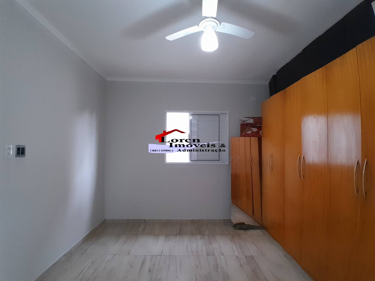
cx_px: 188
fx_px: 184
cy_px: 140
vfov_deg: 74.7
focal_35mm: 17
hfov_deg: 91.0
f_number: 2.2
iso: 250
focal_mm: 1.46
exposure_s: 1/24
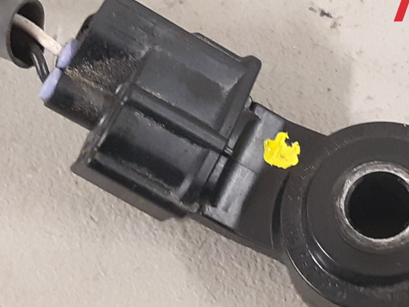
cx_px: 271
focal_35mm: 39
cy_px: 201
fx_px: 461
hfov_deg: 47.1
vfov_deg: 36.5
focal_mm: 3.93
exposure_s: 1/25
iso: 250
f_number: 1.7
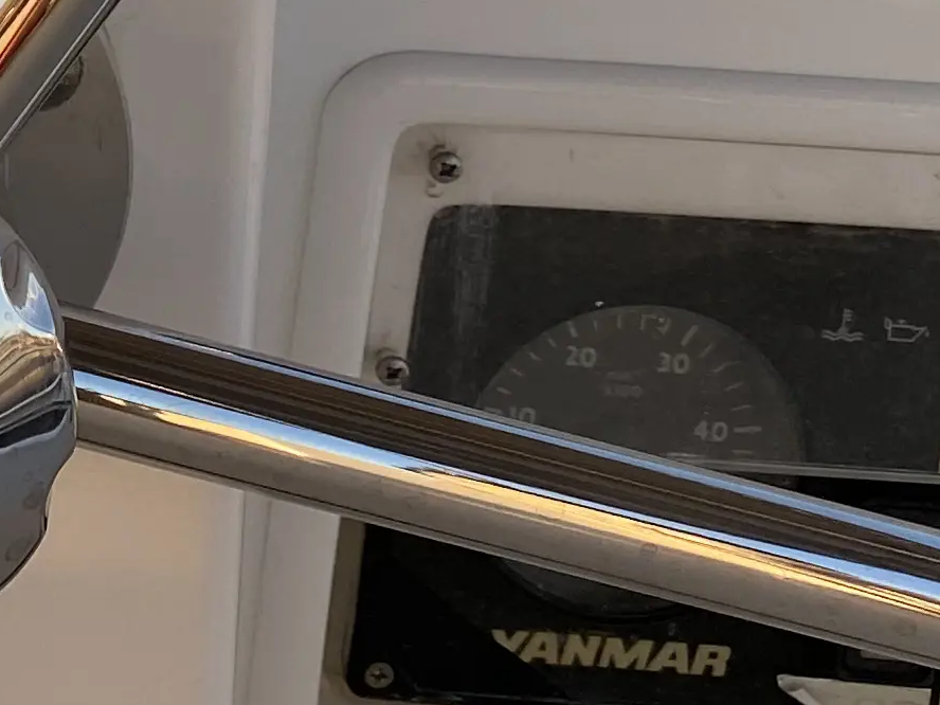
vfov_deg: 11.6
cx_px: -386
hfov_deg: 15.6
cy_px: -559
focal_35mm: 118
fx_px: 3204
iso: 32
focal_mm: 4.25
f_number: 1.8
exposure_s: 1/595
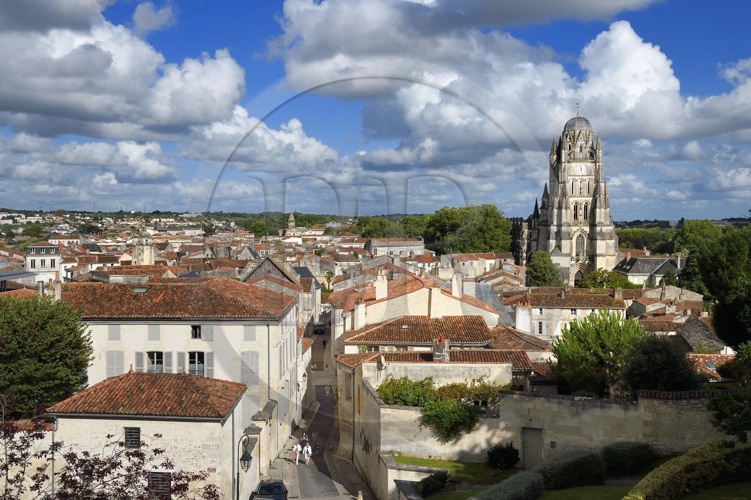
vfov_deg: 35.0
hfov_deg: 50.7
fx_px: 792
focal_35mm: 38
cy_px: 250
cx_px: 376
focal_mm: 38
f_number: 11
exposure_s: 1/640
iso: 200
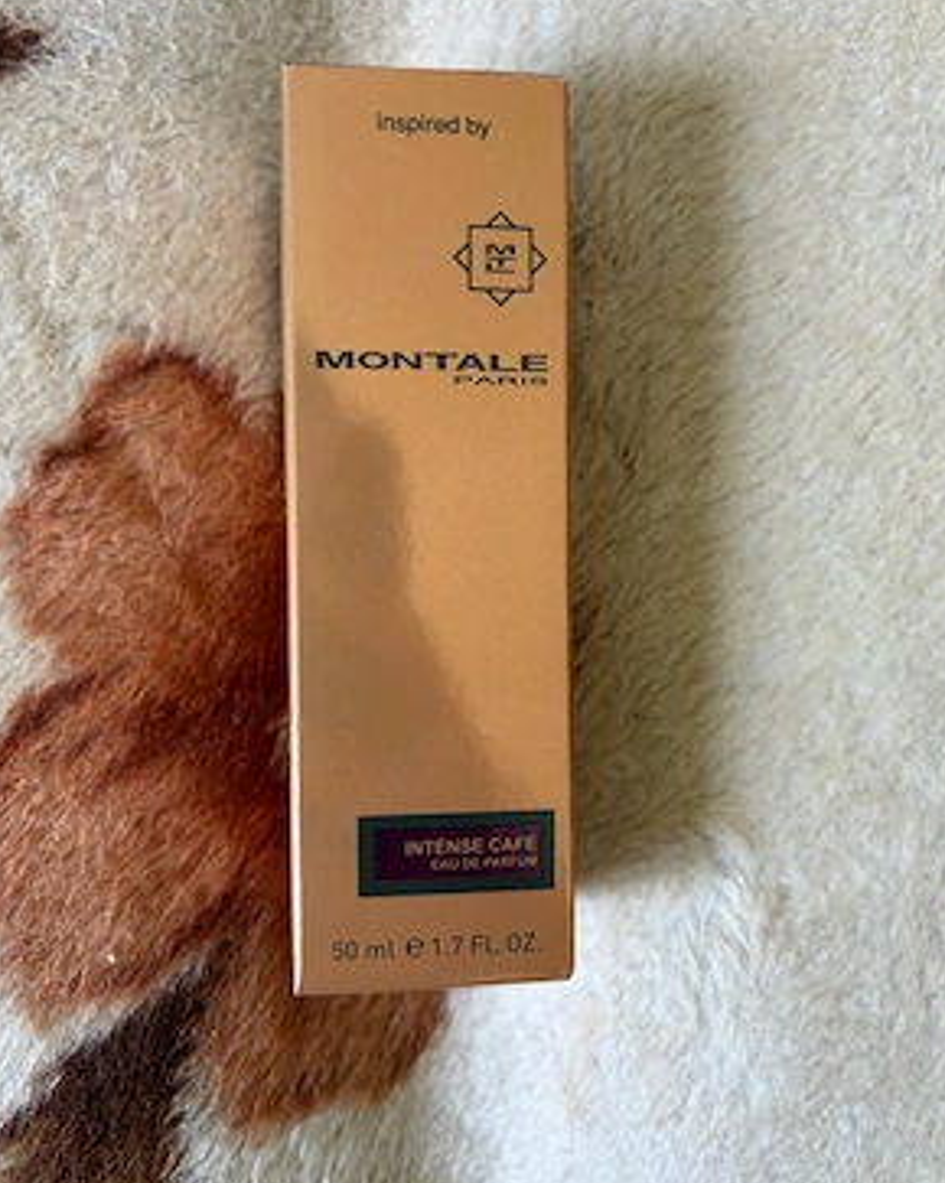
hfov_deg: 51.5
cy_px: 557
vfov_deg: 62.2
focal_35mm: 28
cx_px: 479
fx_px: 980
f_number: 1.6
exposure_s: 1/60
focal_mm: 5.96
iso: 200
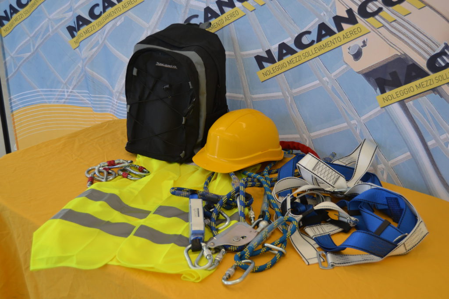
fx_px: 655
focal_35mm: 52
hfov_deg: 37.8
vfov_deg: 25.8
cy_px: 150
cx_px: 224
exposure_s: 1/100
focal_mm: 35
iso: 400
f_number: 5
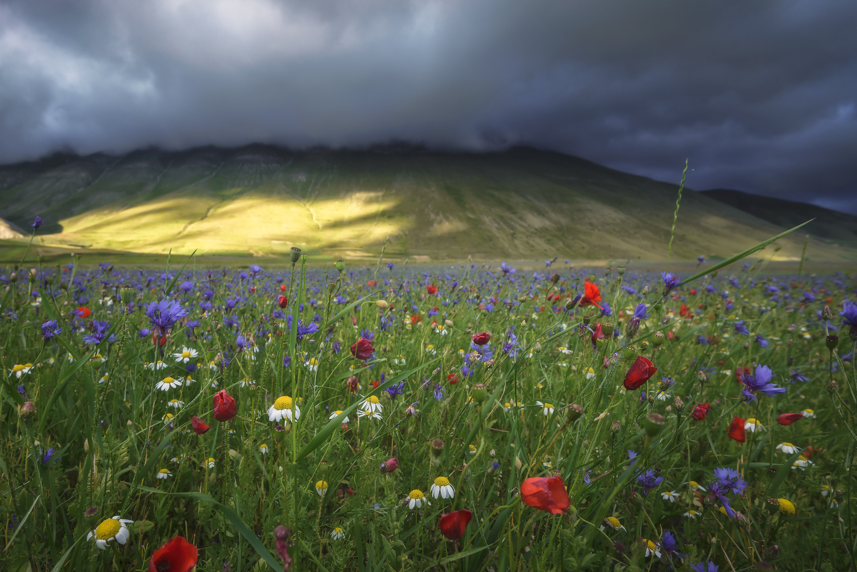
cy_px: 293
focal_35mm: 20
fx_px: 476
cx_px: 366
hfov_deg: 83.4
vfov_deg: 62.0
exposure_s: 1/160
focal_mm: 16
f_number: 8
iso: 500
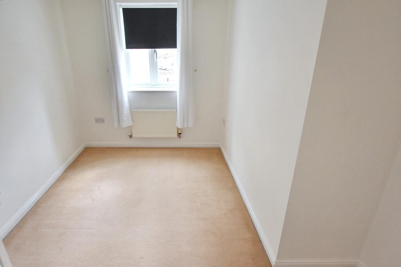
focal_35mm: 20
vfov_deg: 63.2
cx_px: 200
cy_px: 134
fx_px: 217
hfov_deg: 85.4
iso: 640
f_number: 3.5
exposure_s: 1/250
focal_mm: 13
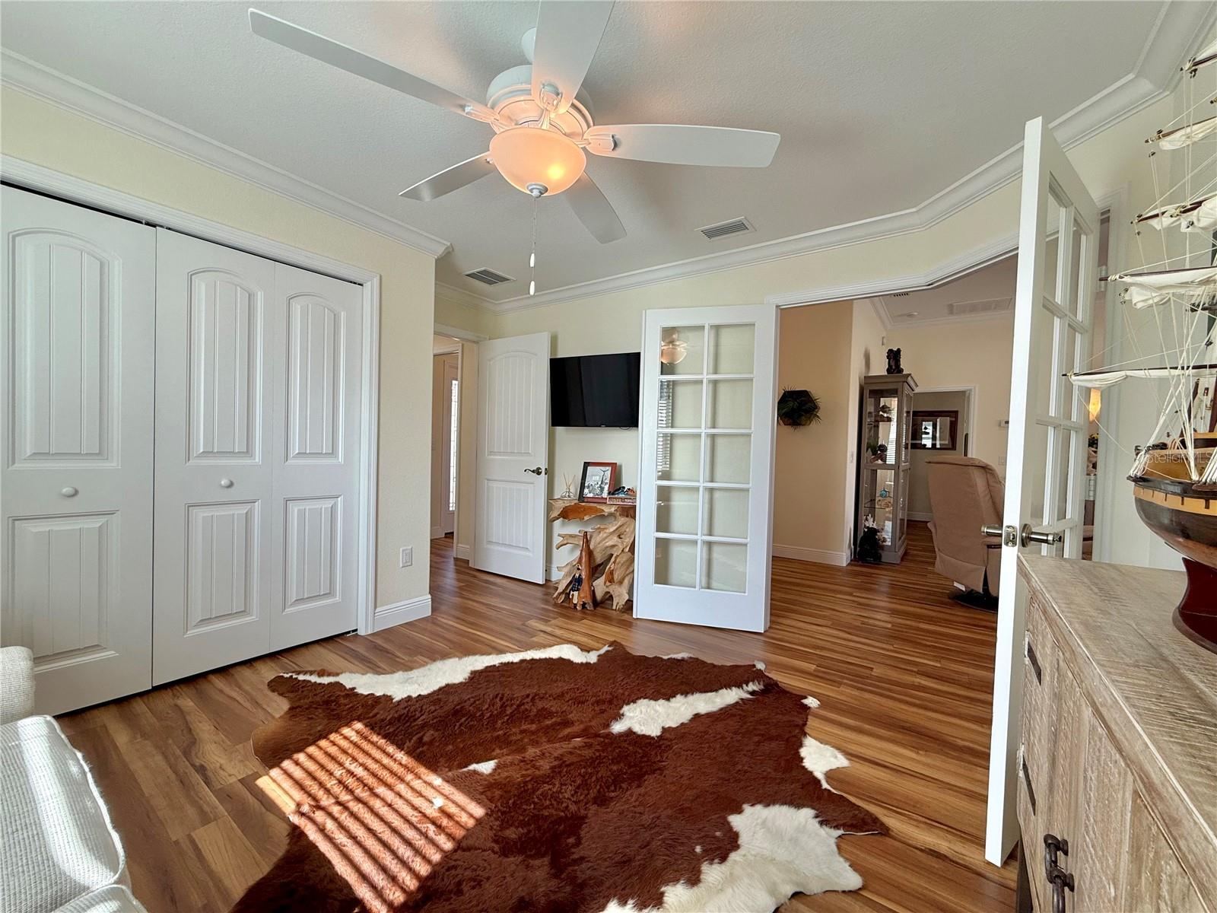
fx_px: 492
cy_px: 456
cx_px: 608
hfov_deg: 102.1
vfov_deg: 85.7
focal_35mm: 14
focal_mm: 2.22
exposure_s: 1/120
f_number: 2.2
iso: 64
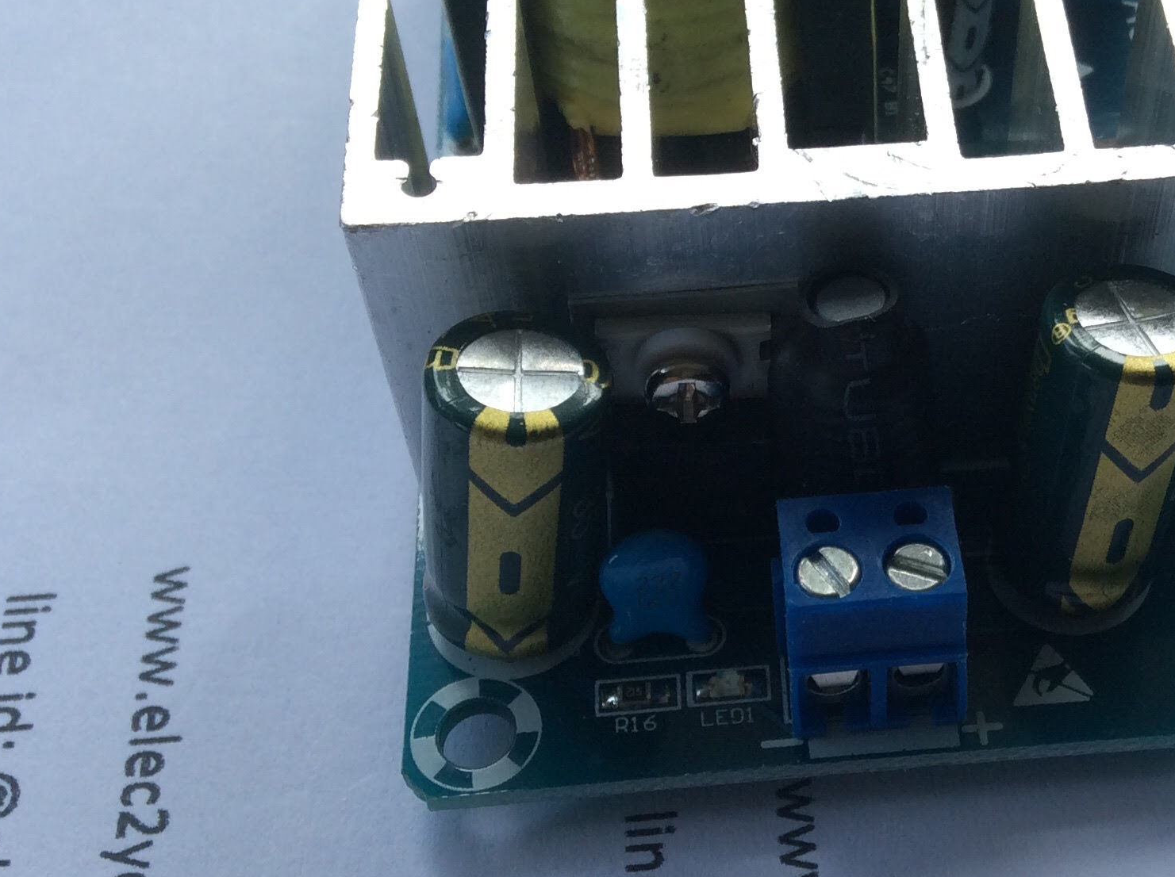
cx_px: 866
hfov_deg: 33.8
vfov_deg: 26.0
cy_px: 434
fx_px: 1898
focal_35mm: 56
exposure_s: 1/268
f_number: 2.4
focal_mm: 3.3
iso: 32
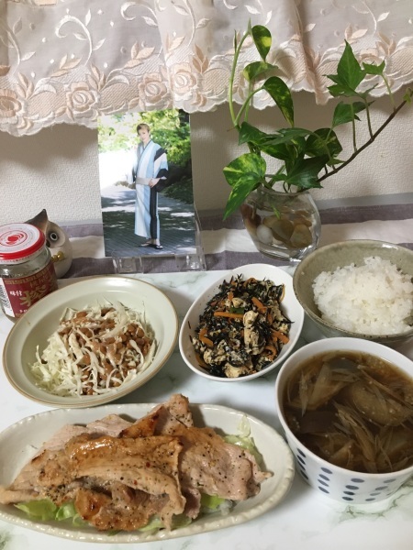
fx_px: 461
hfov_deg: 48.2
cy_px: 275
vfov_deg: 61.7
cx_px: 206
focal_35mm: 29
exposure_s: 1/24
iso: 200
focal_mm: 4.15
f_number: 2.2
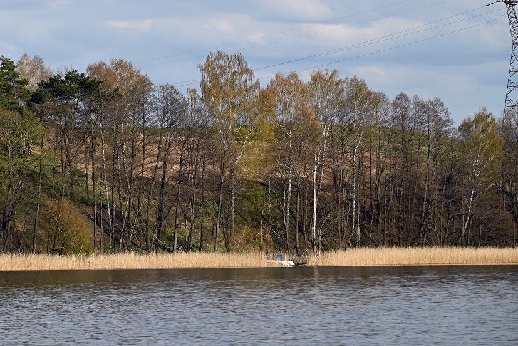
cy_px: 96
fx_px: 3526
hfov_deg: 8.4
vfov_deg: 5.6
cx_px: 76
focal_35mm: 245
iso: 100
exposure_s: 1/640
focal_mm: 135
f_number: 6.3
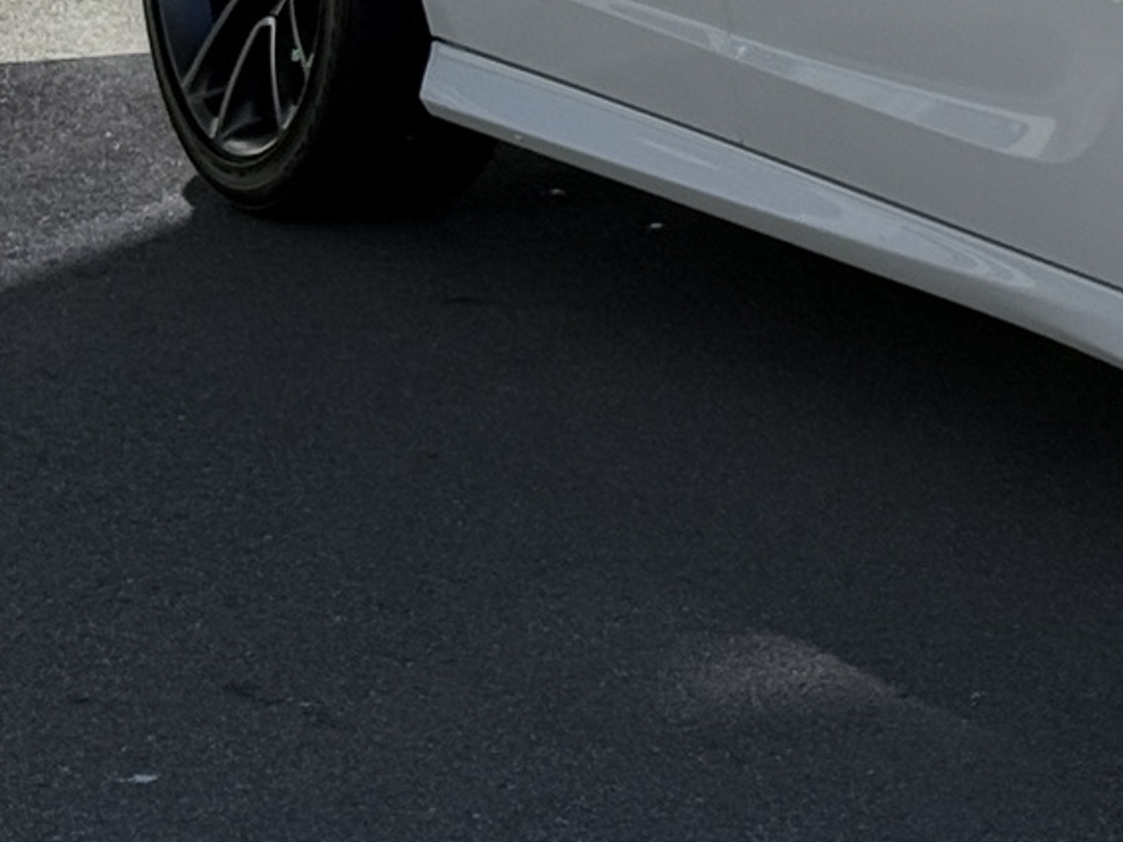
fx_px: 5612
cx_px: 1819
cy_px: 16
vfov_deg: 8.5
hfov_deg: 10.9
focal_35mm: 173
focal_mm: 6.76
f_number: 1.78
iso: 64
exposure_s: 1/2667
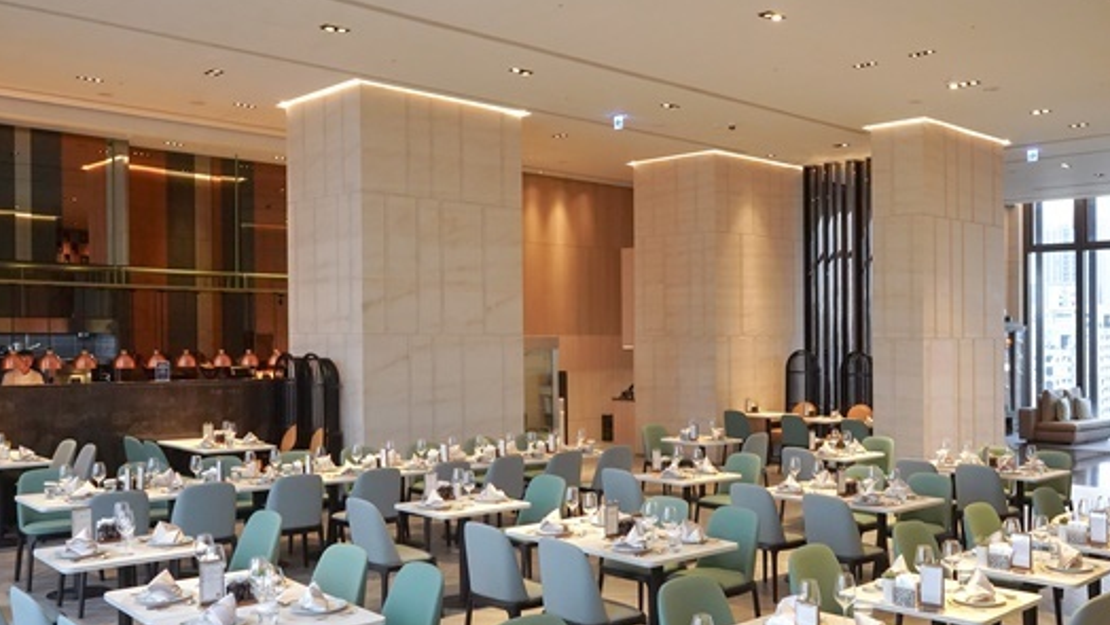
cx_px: 629
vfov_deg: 33.5
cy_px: 401
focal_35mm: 35
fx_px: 1030
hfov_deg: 56.4
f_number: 13
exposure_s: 1/40
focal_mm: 24
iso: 5000
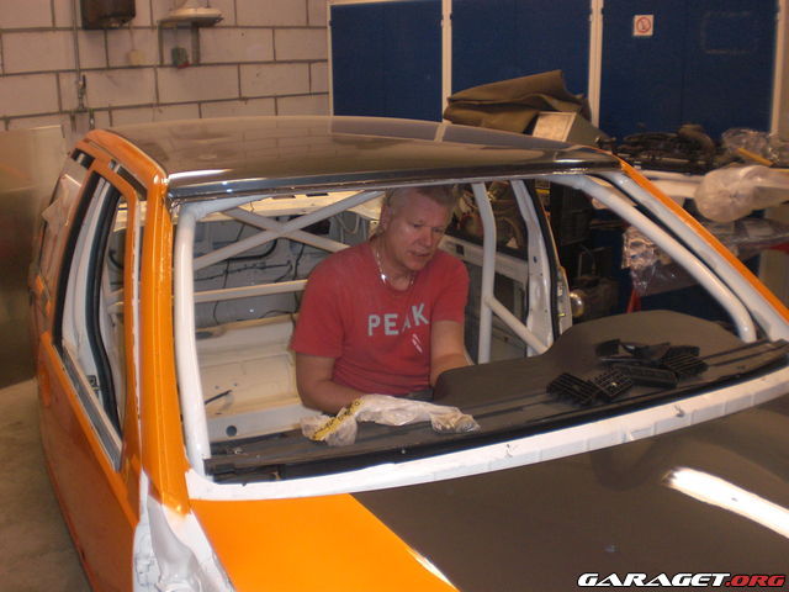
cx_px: 394
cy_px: 296
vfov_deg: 39.7
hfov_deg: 51.4
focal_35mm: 36
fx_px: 821
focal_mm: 6.3
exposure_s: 1/60
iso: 200
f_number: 3.1
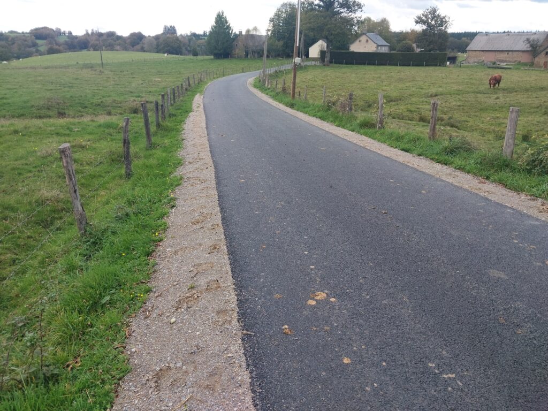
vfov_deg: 51.4
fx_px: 427
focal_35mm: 27
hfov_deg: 65.3
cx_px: 274
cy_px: 206
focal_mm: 4
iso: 20
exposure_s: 1/100
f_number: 1.8
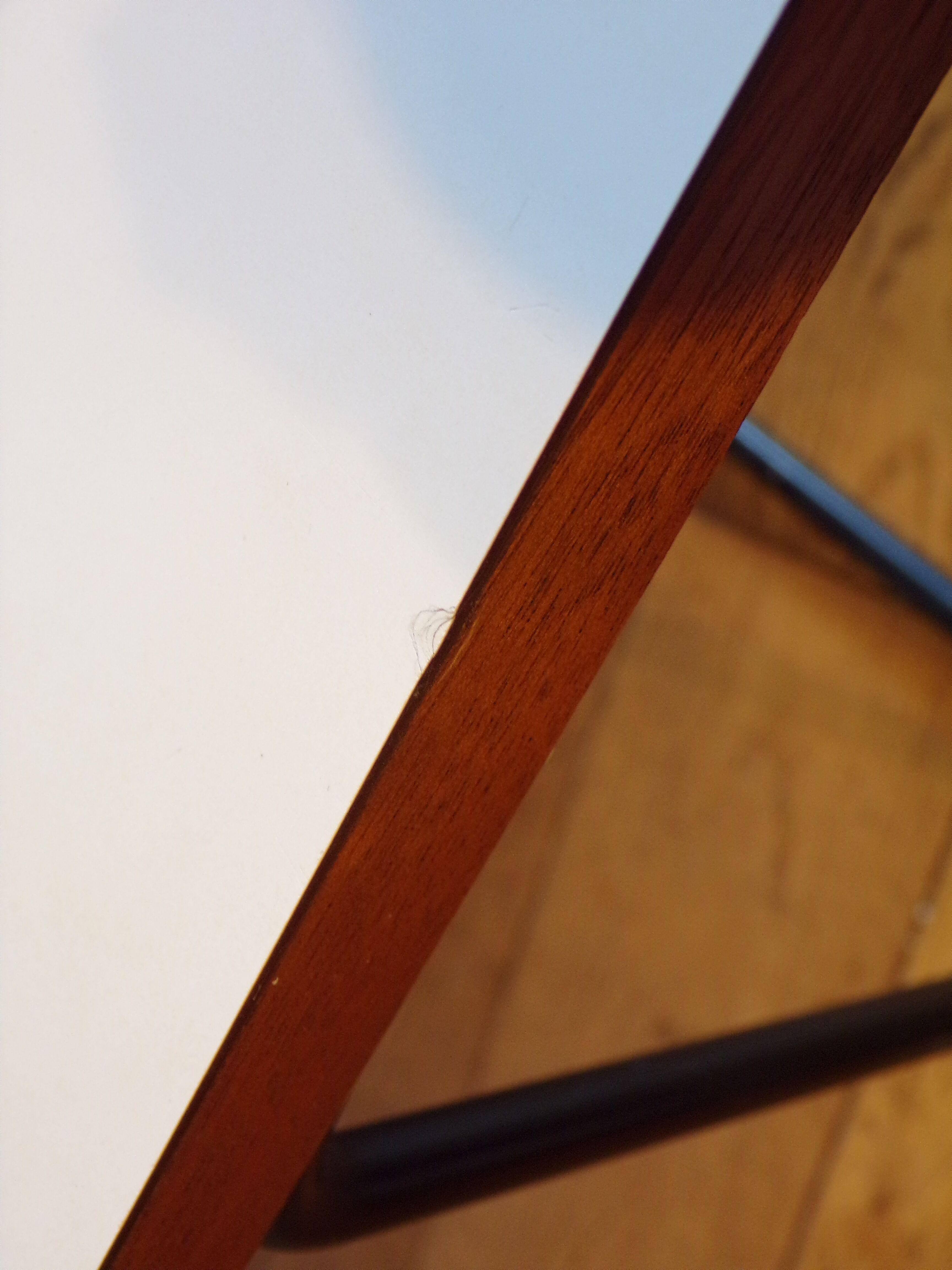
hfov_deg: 29.7
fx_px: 1797
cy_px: 635
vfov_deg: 38.9
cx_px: 476
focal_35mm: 49
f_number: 3.5
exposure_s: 1/17
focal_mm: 8.7
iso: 273
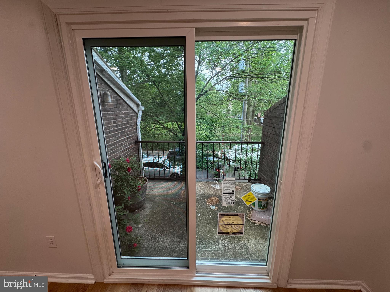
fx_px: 158
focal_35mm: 14
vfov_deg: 85.7
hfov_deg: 102.1
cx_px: 195
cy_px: 146
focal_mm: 2.22
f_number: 2.2
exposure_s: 1/120
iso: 160
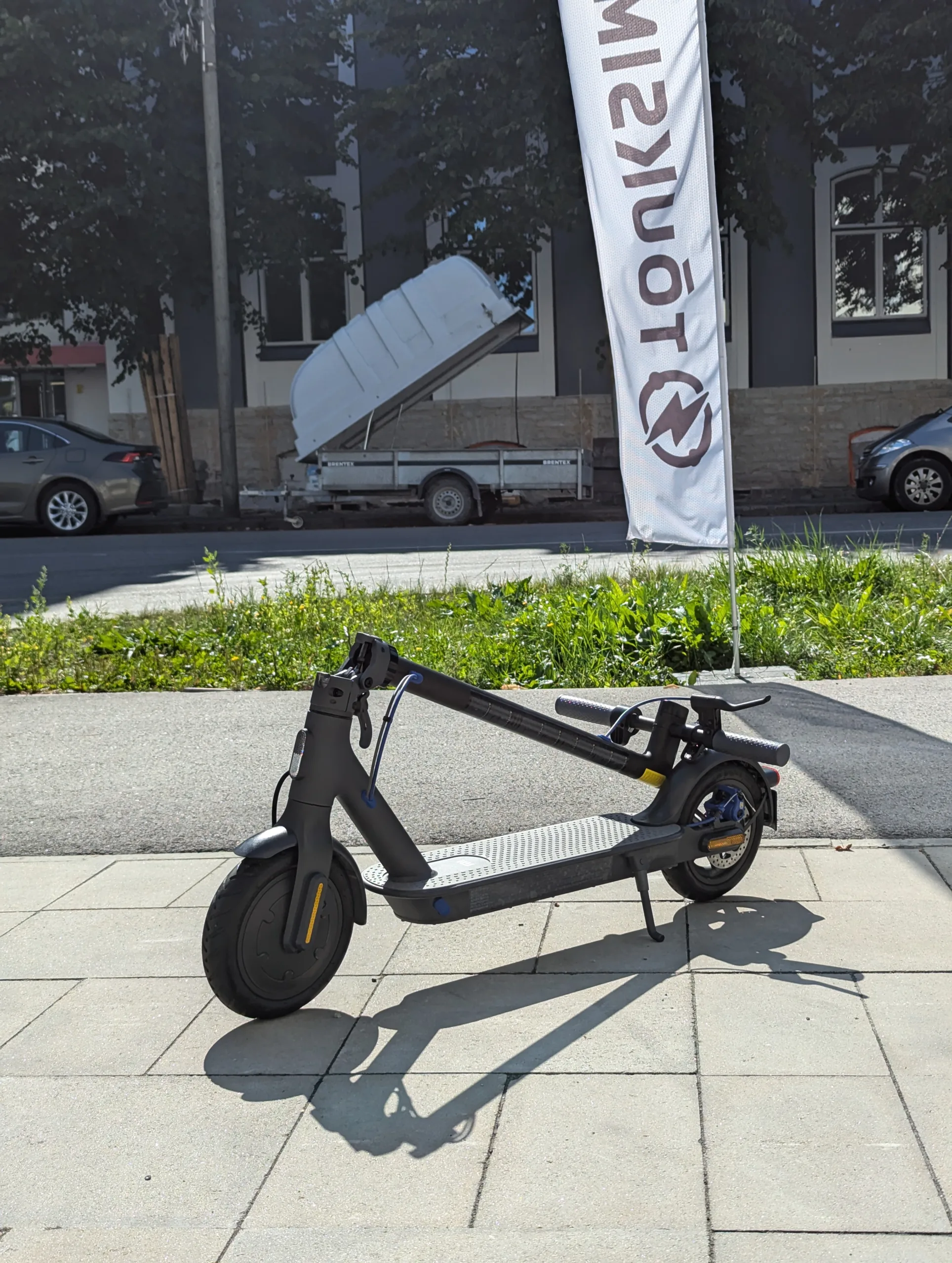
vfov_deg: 39.6
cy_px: 632
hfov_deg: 30.3
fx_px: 1755
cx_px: 476
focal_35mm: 48
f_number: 1.85
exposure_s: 1/2532
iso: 57
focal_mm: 6.81
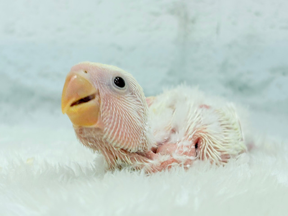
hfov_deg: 36.8
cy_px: 108
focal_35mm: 52
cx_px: 144
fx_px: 433
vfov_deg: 28.0
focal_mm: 5.96
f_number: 1.6
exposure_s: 1/100
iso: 50
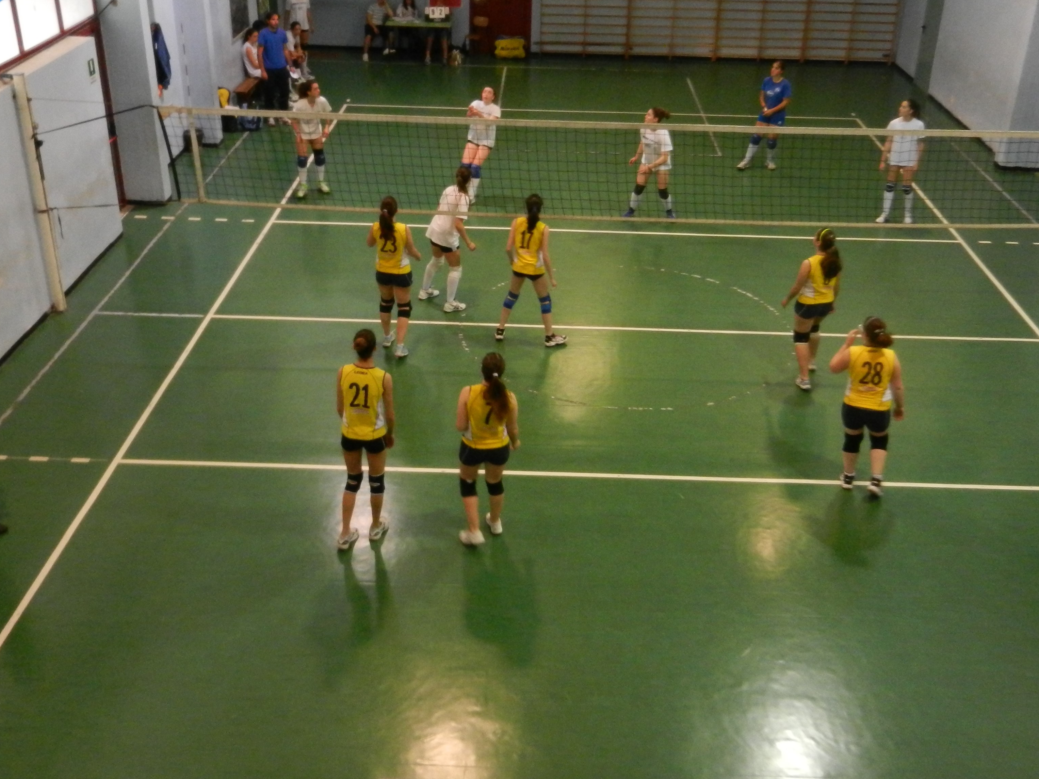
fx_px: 1140
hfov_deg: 49.0
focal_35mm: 38
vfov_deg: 37.7
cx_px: 543
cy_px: 390
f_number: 3.6
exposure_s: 1/50
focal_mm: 5.1
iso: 640
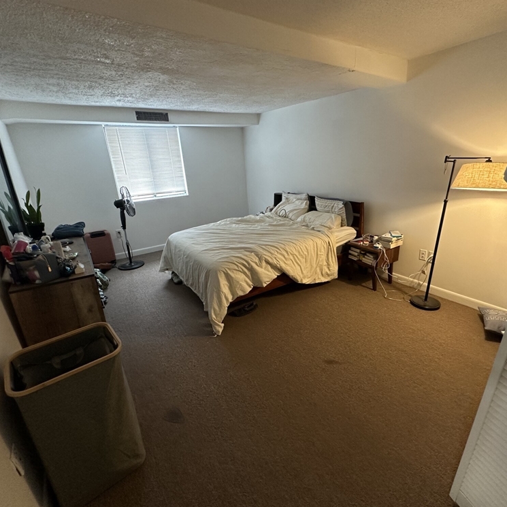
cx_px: 267
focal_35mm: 17
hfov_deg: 83.9
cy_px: 260
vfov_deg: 84.0
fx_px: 282
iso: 250
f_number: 2.2
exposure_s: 1/60
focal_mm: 2.22
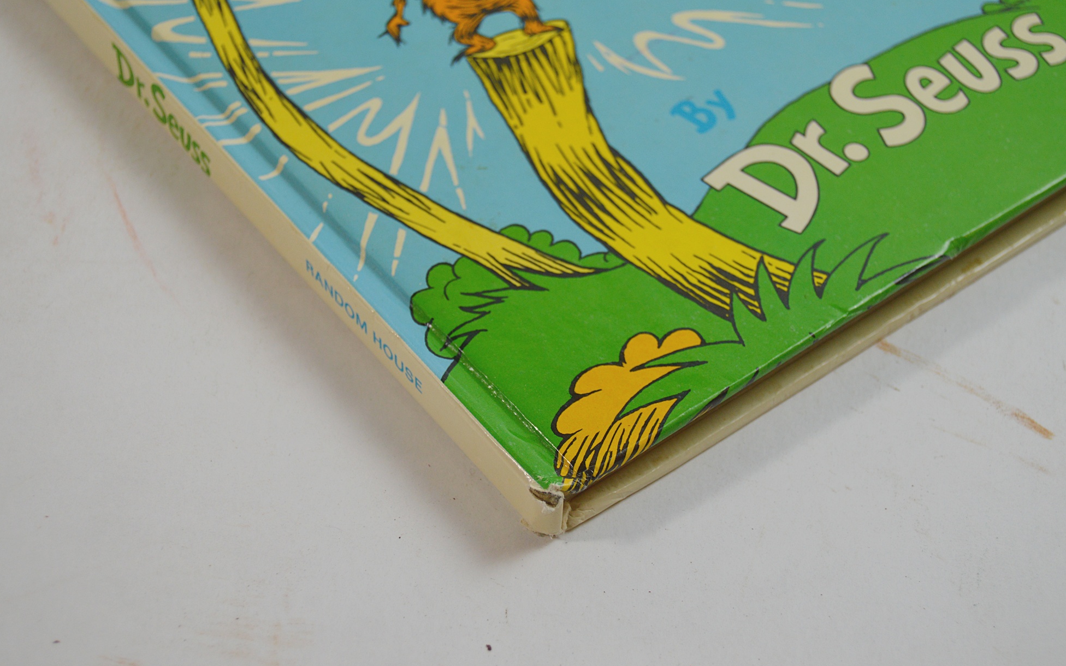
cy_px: 318
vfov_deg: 18.1
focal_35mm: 72
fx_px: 2092
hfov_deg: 28.6
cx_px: 546
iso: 400
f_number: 5.6
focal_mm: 46
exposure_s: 1/125
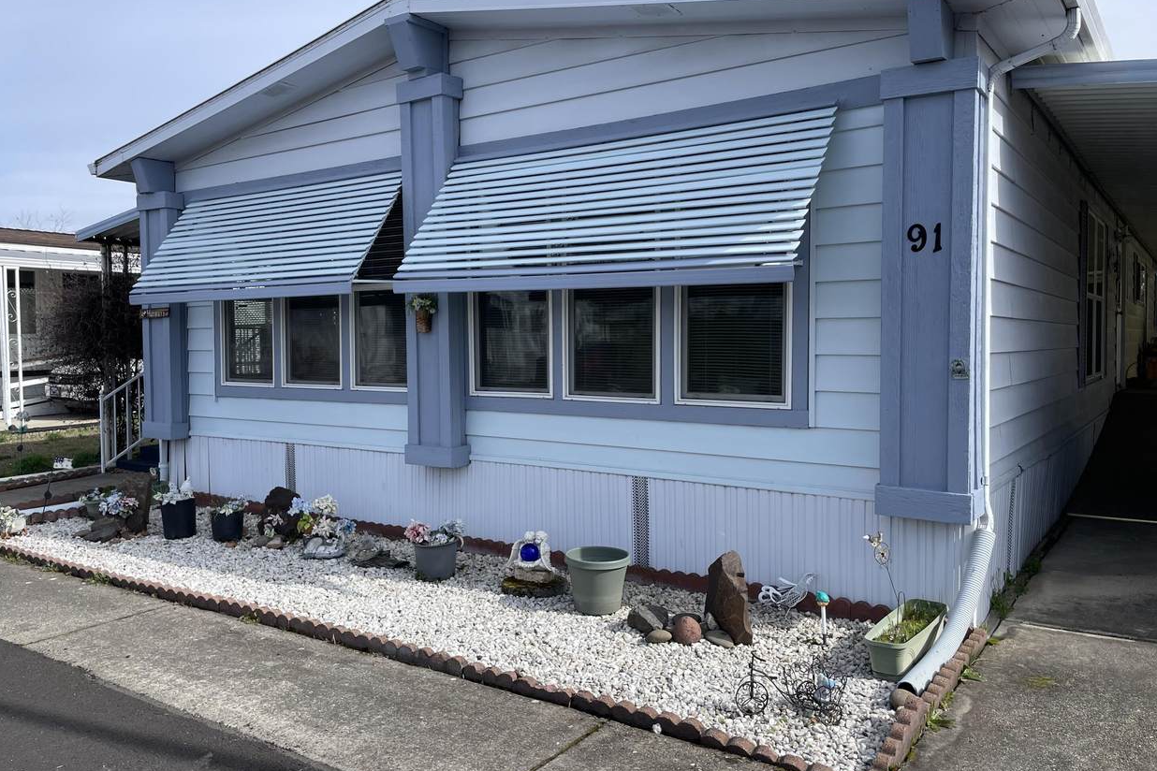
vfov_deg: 46.4
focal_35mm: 28
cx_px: 581
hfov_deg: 65.5
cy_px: 378
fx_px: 900
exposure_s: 1/2506
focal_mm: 4.2
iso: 32
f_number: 1.6
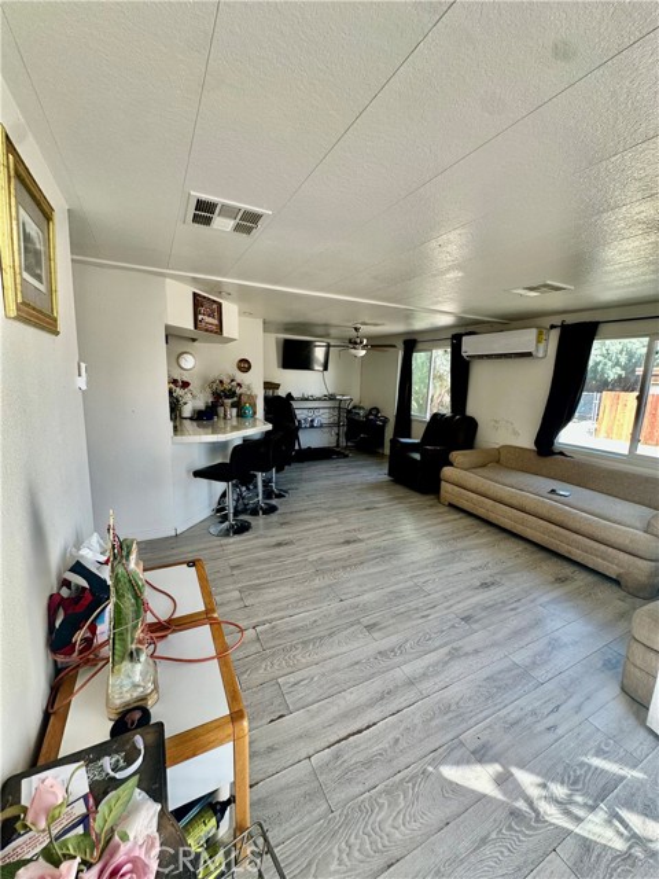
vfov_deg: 102.1
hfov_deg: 85.7
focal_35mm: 14
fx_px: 355
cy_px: 440
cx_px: 330
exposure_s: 1/99
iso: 64
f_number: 2.2
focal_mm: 2.22
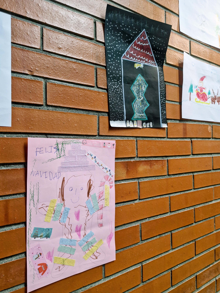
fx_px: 195
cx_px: 110
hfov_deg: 58.9
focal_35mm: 23
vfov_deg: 73.9
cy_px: 146
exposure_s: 1/100
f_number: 1.8
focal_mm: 5.54
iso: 64
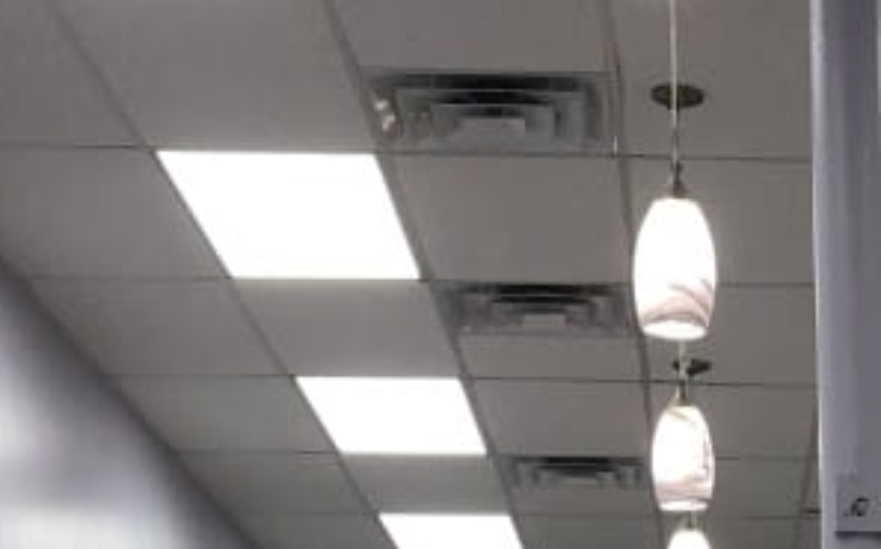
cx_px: 1025
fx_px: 2807
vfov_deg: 10.1
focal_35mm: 117
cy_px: 1200
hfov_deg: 17.1
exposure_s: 1/120
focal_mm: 3.99
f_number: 1.8
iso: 40
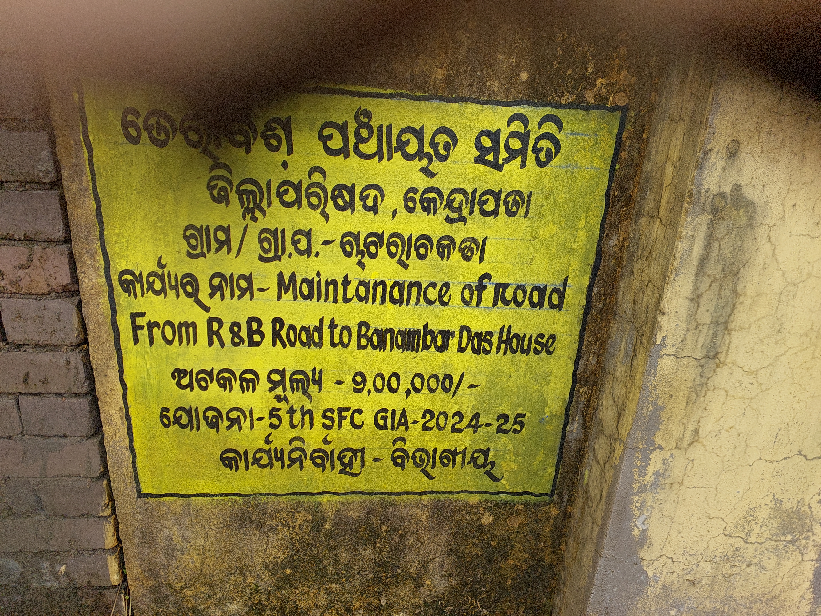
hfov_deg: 73.9
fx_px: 545
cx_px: 410
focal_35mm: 23
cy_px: 308
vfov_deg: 58.9
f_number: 1.8
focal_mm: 5.06
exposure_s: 1/424
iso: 25
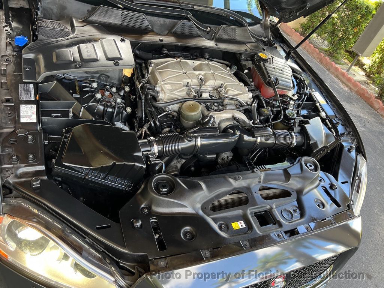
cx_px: 192
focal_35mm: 26
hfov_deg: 67.3
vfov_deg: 53.1
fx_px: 288
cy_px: 144
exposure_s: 1/121
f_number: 1.5
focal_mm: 5.7
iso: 80
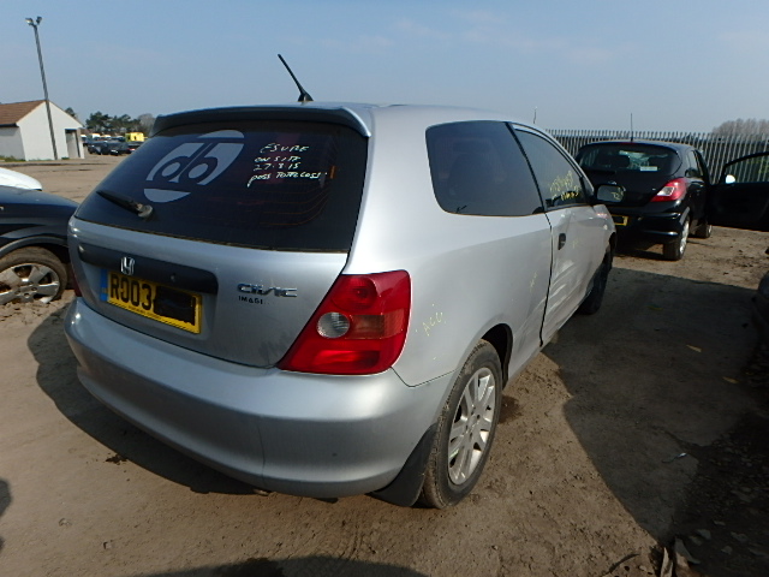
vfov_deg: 63.4
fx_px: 467
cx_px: 384
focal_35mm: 21
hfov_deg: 79.0
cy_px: 288
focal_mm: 3.7
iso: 125
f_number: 6
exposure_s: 1/500
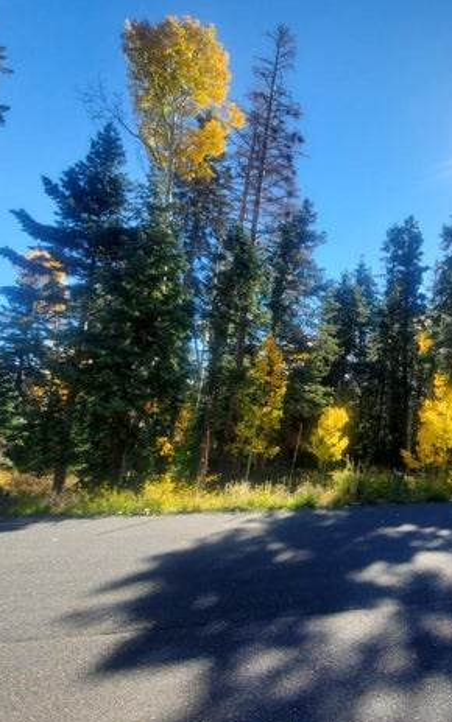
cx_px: 337
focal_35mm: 19
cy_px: 370
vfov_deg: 88.0
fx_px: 374
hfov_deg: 59.1
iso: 50
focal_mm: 1.8
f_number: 2.2
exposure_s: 1/617
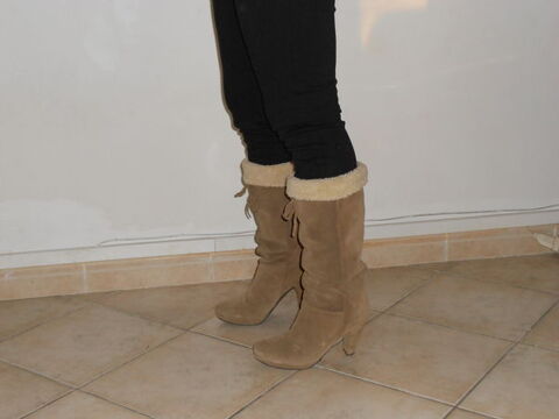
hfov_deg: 38.9
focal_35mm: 49
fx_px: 791
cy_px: 210
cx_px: 280
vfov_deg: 29.7
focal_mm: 9
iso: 250
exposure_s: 1/60
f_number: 4.5
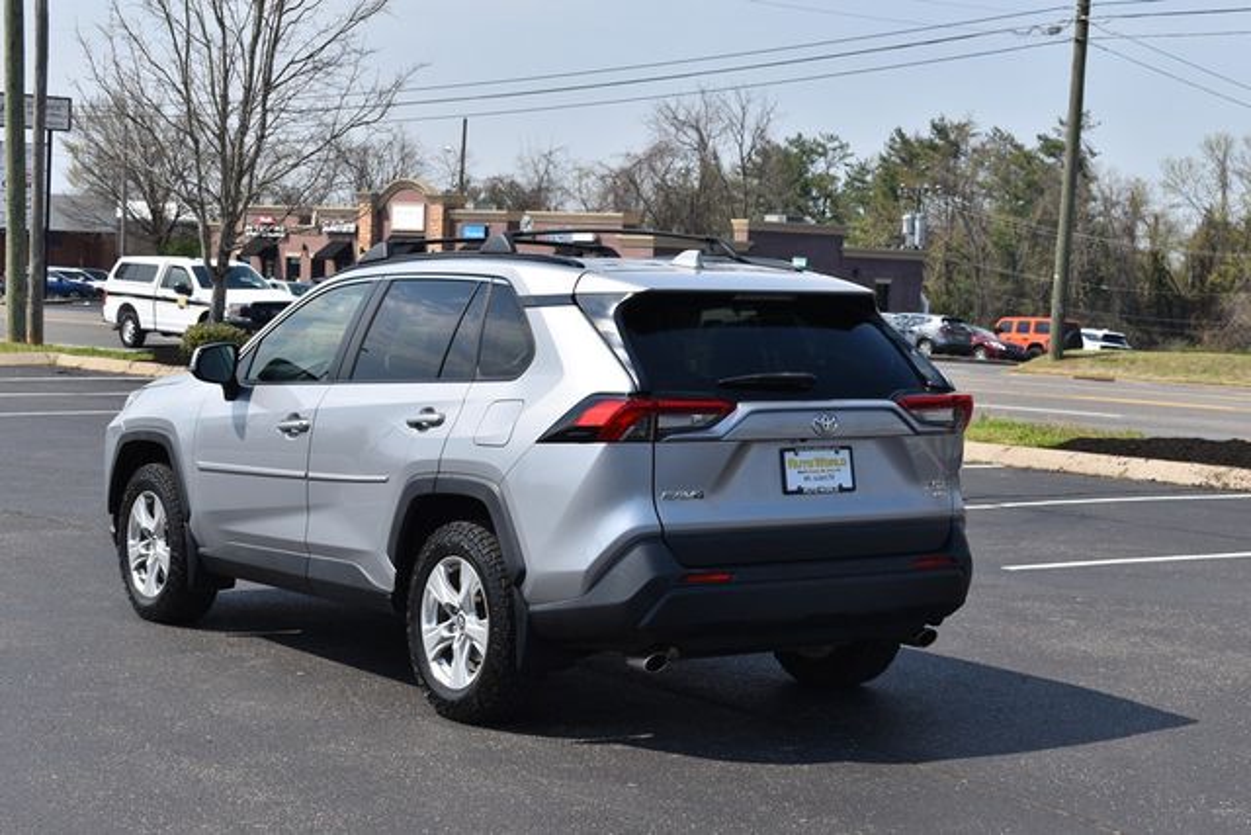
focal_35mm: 72
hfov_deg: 28.1
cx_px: 626
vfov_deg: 18.9
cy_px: 418
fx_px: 2502
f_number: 9
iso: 100
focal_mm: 48
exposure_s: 1/320
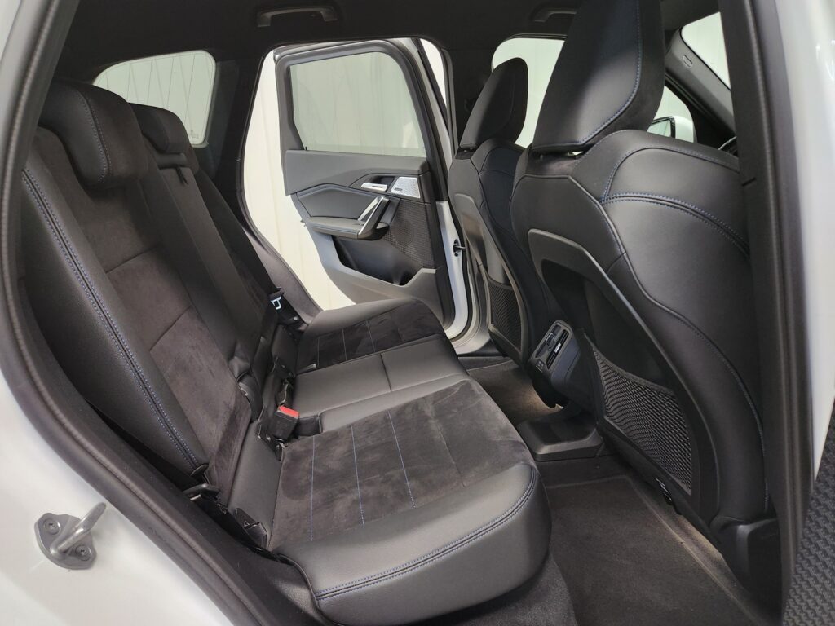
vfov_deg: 58.9
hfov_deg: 73.9
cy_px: 313
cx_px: 418
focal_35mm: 23
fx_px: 555
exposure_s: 1/100
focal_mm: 5.4
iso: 500
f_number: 1.8
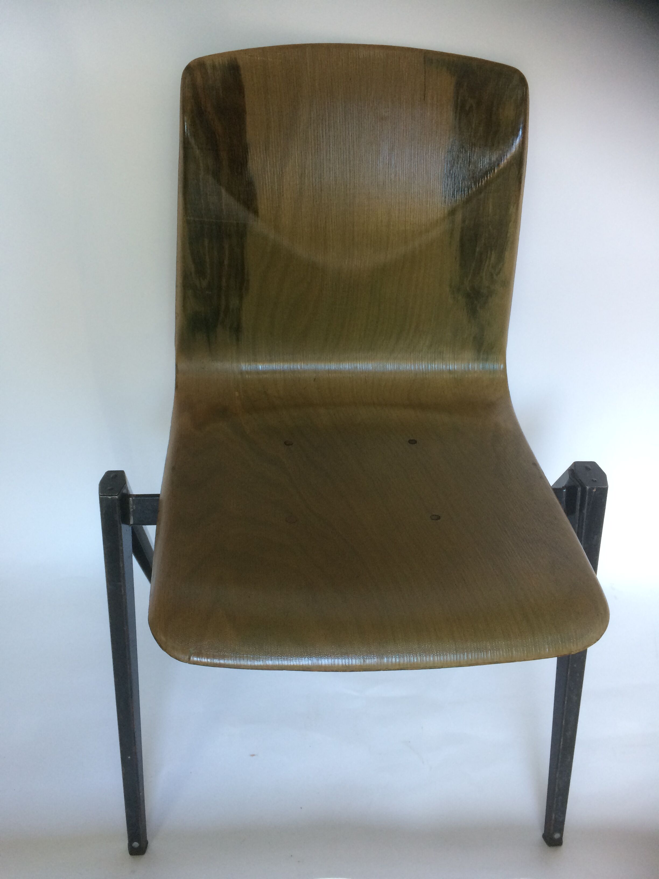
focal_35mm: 29
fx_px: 736
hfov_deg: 48.2
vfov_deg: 61.7
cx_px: 330
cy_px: 440
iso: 125
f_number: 2.2
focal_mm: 4.15
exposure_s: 1/33
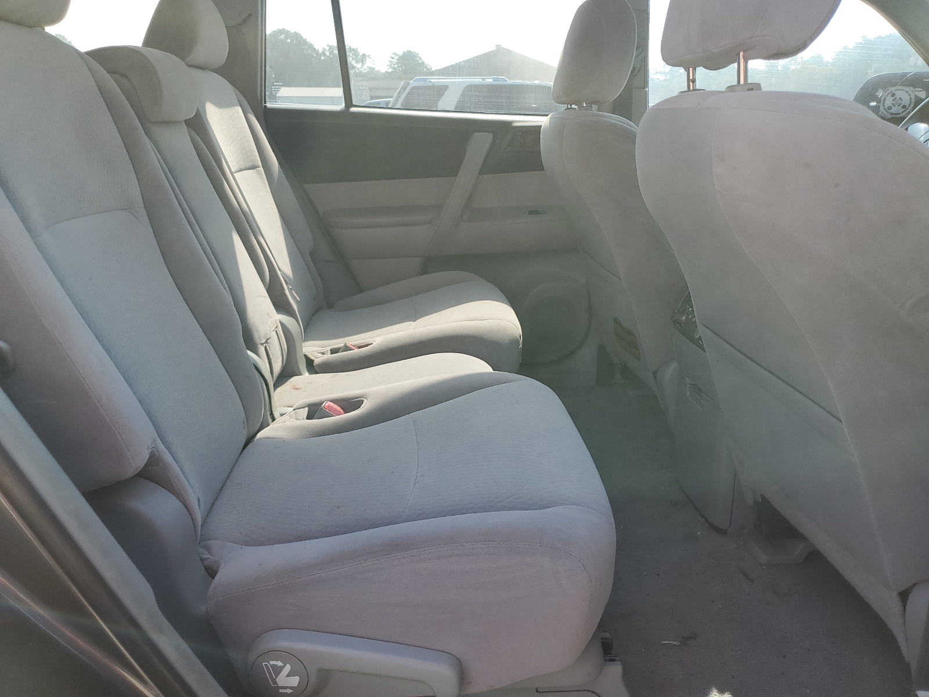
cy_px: 348
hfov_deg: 67.3
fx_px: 698
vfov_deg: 53.1
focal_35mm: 26
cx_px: 464
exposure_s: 1/500
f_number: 1.5
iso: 50
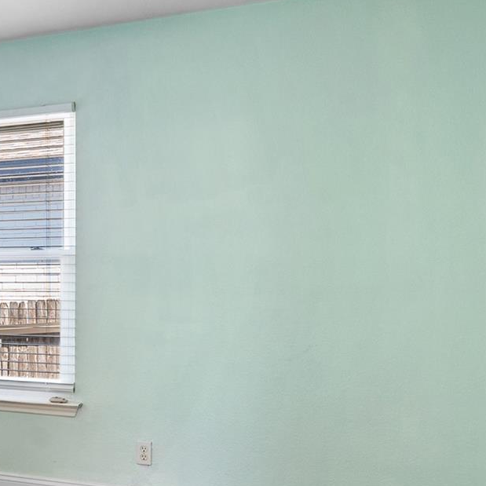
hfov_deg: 33.3
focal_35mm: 45
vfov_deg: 37.4
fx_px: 715
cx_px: -36
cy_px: 291
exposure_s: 1/1.25
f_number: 8
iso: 125
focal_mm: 16
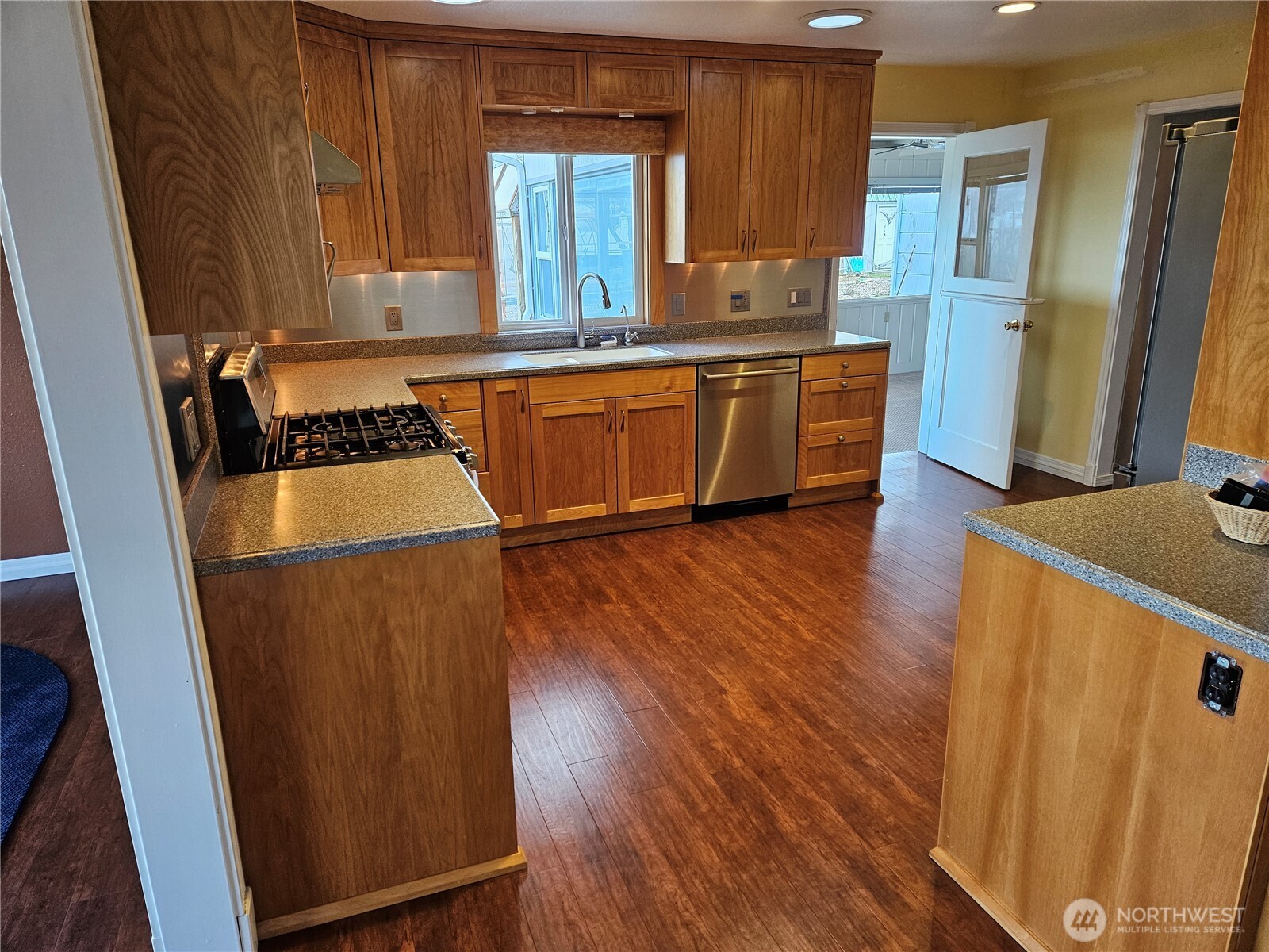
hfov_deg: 73.9
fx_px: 843
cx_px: 634
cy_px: 476
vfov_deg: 58.9
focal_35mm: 23
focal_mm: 5.4
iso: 250
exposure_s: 1/120
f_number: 1.8
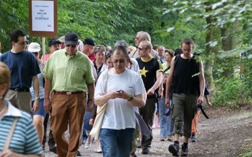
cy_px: 68
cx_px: 118
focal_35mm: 209
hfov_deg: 10.0
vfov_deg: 6.3
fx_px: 1436
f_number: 4.5
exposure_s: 1/100
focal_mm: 80
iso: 400
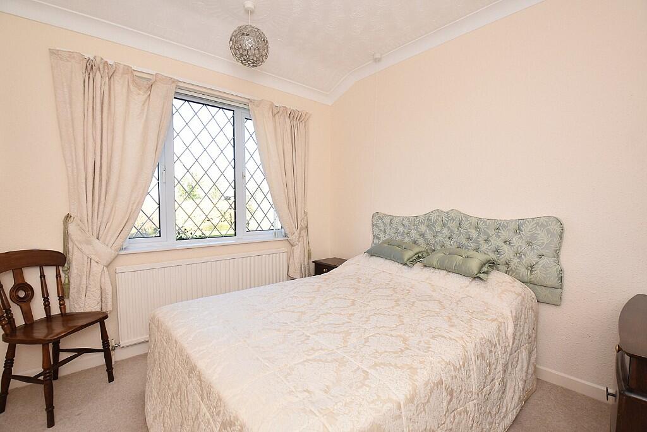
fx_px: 270
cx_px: 324
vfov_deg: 77.4
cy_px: 216
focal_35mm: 15
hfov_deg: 100.4
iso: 360
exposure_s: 1/200
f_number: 5
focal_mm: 10
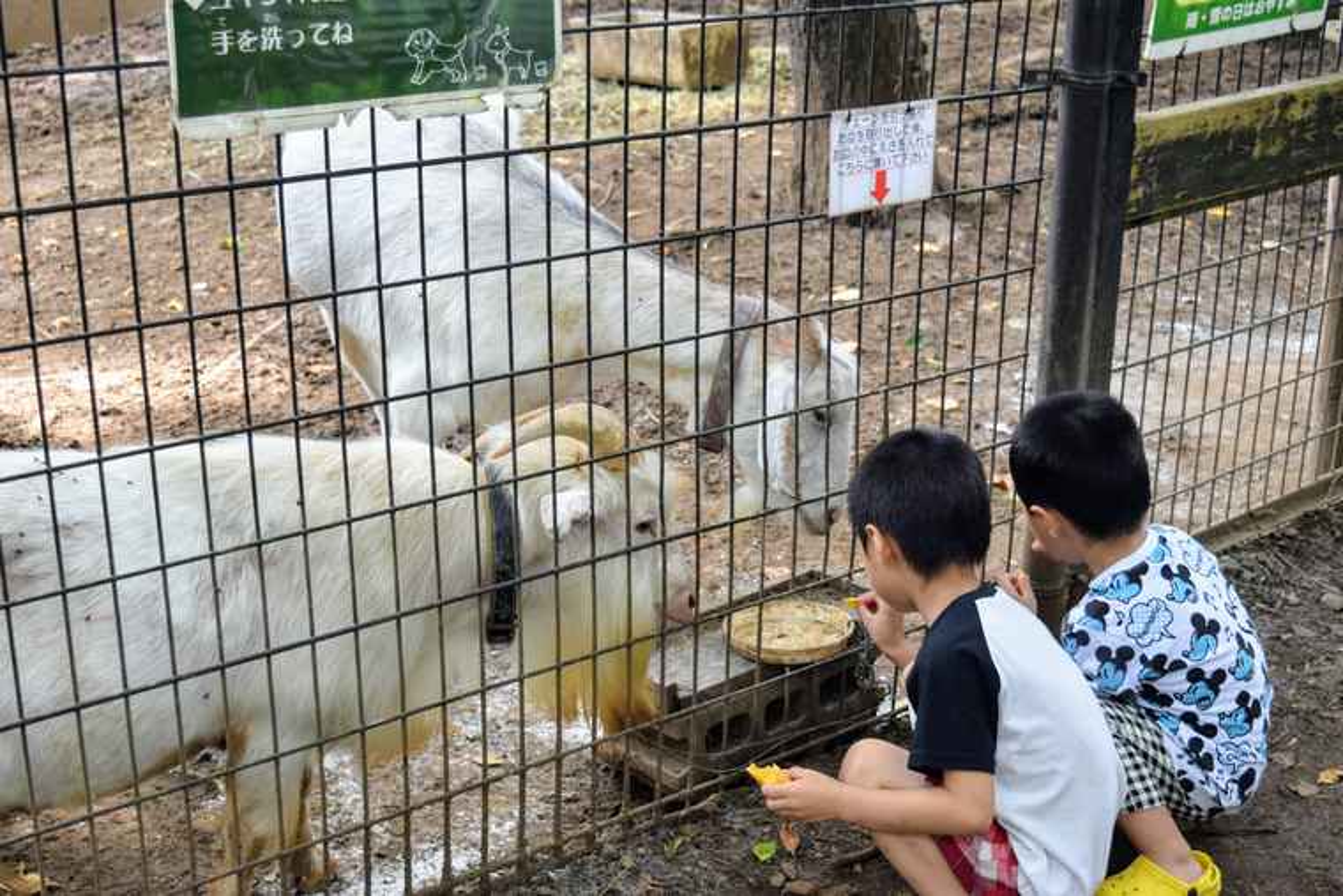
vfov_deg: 26.5
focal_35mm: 51
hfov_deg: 38.9
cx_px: 672
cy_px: 448
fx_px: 1903
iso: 400
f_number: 5.6
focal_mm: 34
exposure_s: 1/125
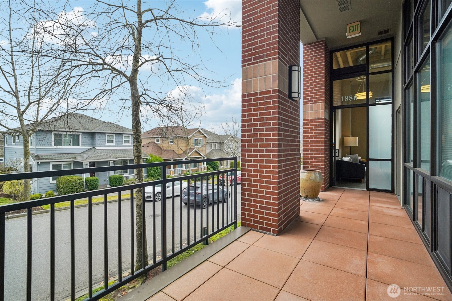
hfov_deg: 96.7
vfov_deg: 73.7
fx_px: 201
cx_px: 226
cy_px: 150
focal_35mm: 16
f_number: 8
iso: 1600
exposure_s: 1/160
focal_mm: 16
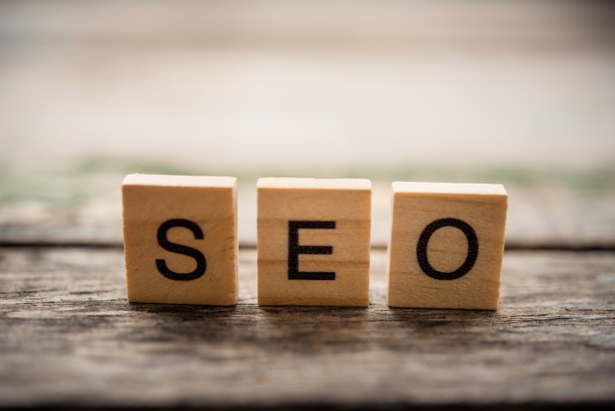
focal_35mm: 60
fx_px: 1026
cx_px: 308
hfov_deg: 33.4
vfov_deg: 22.7
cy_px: 206
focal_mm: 60
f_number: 4
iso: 100
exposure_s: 1/400
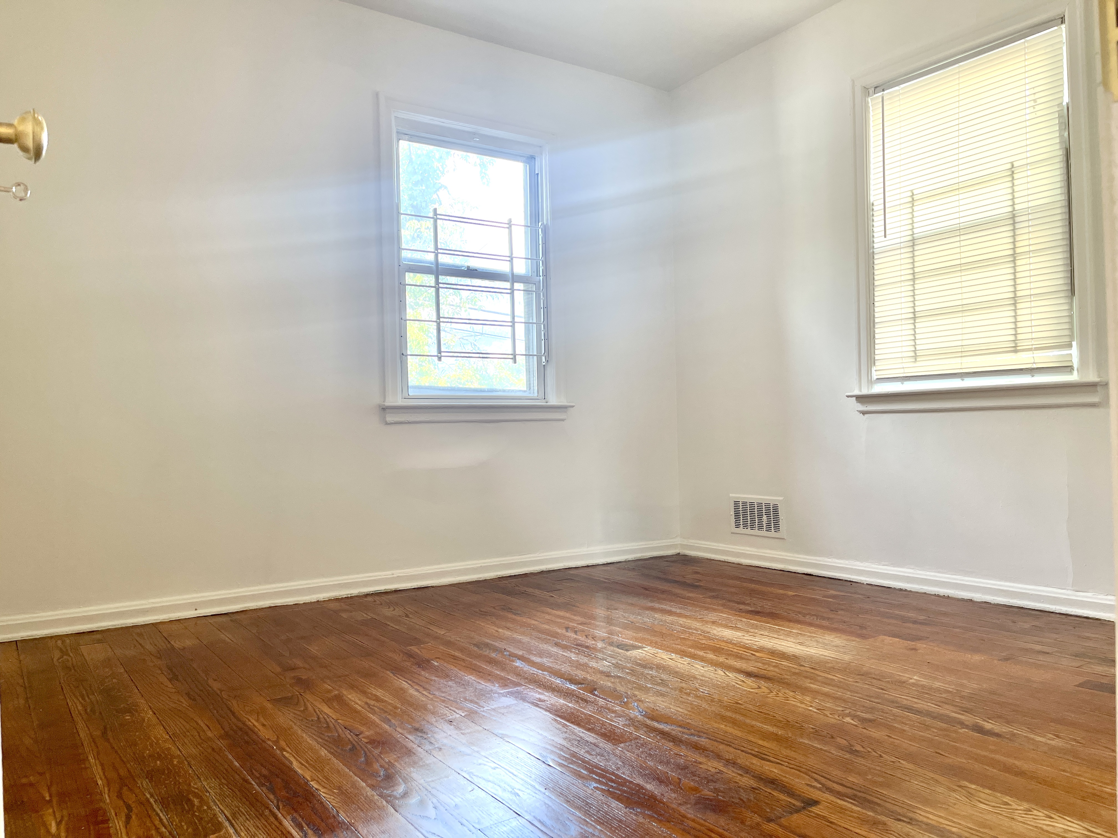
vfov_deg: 53.1
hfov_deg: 67.3
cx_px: 559
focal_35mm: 26
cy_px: 419
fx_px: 840
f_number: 1.6
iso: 32
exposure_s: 1/120
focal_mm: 5.1
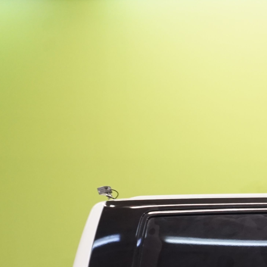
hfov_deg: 6.9
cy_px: 360
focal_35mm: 246
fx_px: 2147
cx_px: 534
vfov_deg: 7.0
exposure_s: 1/100
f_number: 5.6
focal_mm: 70
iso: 1250
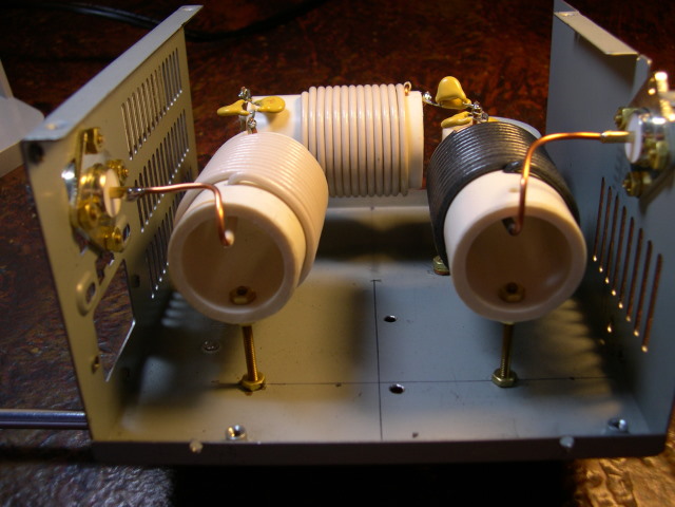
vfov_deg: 37.7
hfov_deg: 49.0
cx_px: 338
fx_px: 741
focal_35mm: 38
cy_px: 254
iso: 100
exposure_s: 1/68
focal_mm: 8
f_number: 2.8
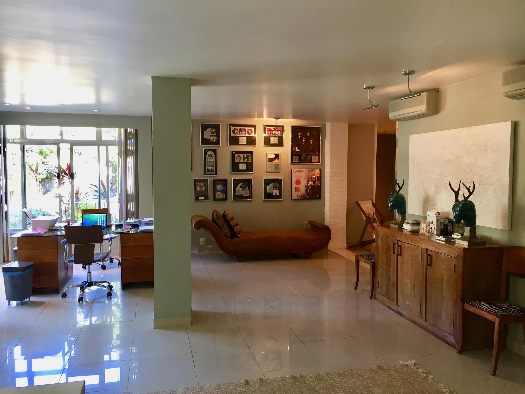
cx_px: 262
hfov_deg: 61.7
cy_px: 197
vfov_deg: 48.2
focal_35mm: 29
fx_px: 440
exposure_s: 1/30
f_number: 2.2
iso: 64
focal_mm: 4.15
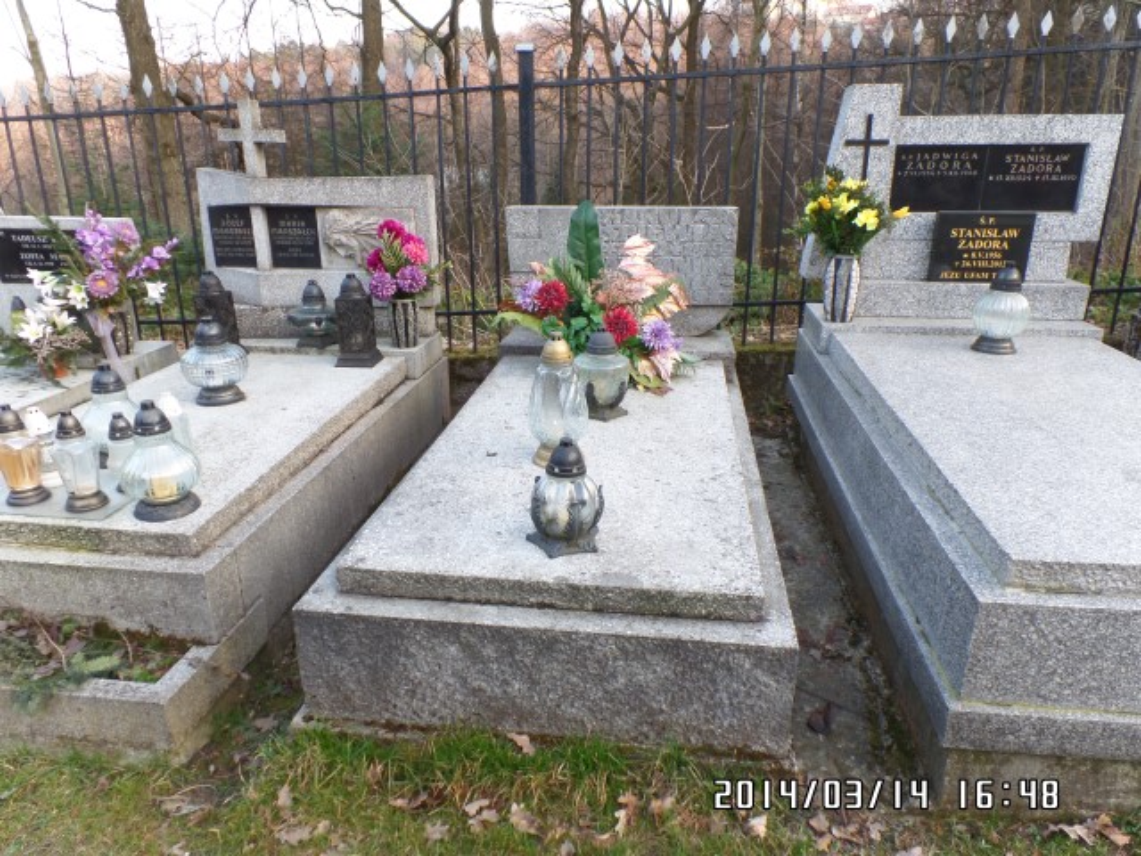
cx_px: 570
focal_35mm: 23
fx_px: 758
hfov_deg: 73.9
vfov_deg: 58.9
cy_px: 428
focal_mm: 4.1
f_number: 3.5
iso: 100
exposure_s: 1/45
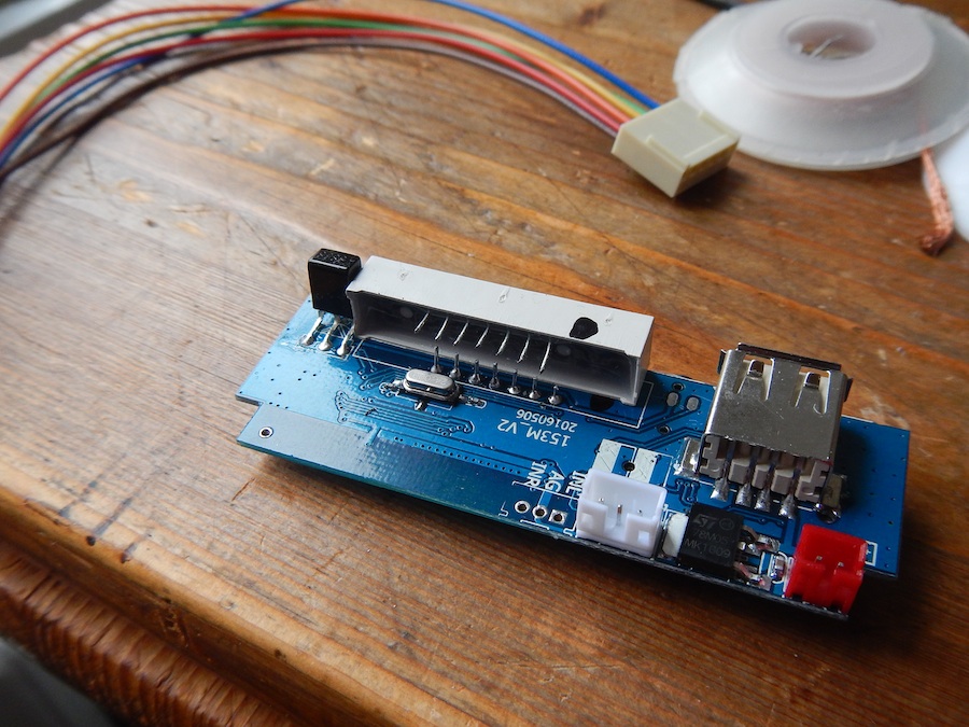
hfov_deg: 55.4
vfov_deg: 42.9
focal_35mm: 33
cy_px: 364
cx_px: 484
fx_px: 924
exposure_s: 1/30
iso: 250
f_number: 3.9
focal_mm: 5.9
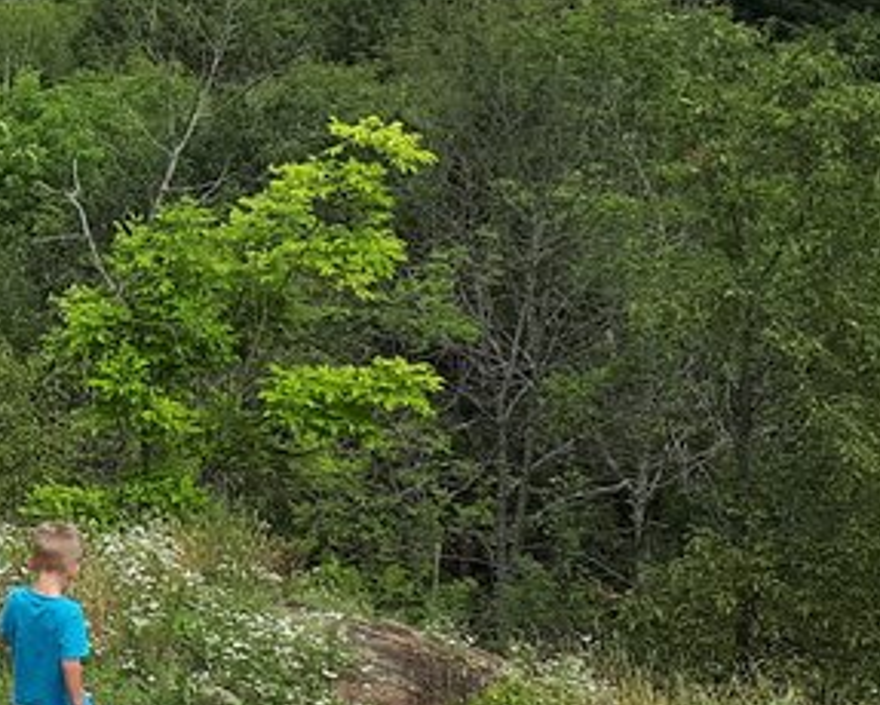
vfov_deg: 16.1
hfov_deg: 18.3
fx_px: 2450
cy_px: 12
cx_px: -414
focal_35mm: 94
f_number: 1.9
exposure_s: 1/797
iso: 40
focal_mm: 3.6
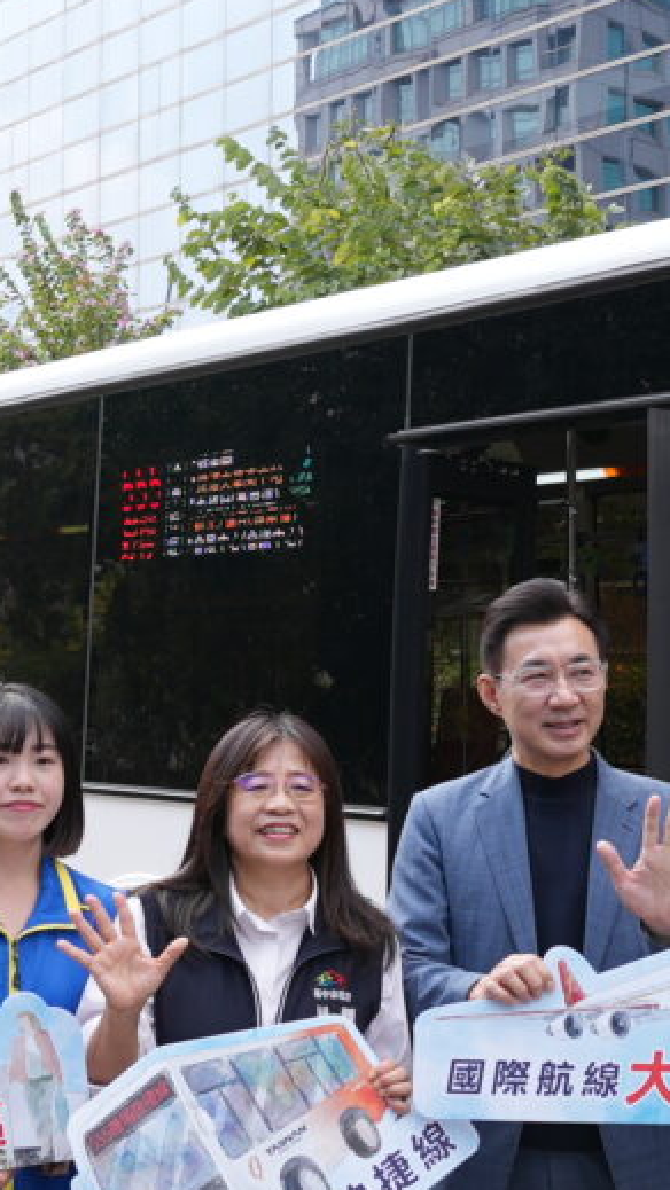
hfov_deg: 19.4
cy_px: 683
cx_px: 358
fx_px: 1958
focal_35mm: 62
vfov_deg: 33.8
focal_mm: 20
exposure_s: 1/160
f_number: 4.5
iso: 80
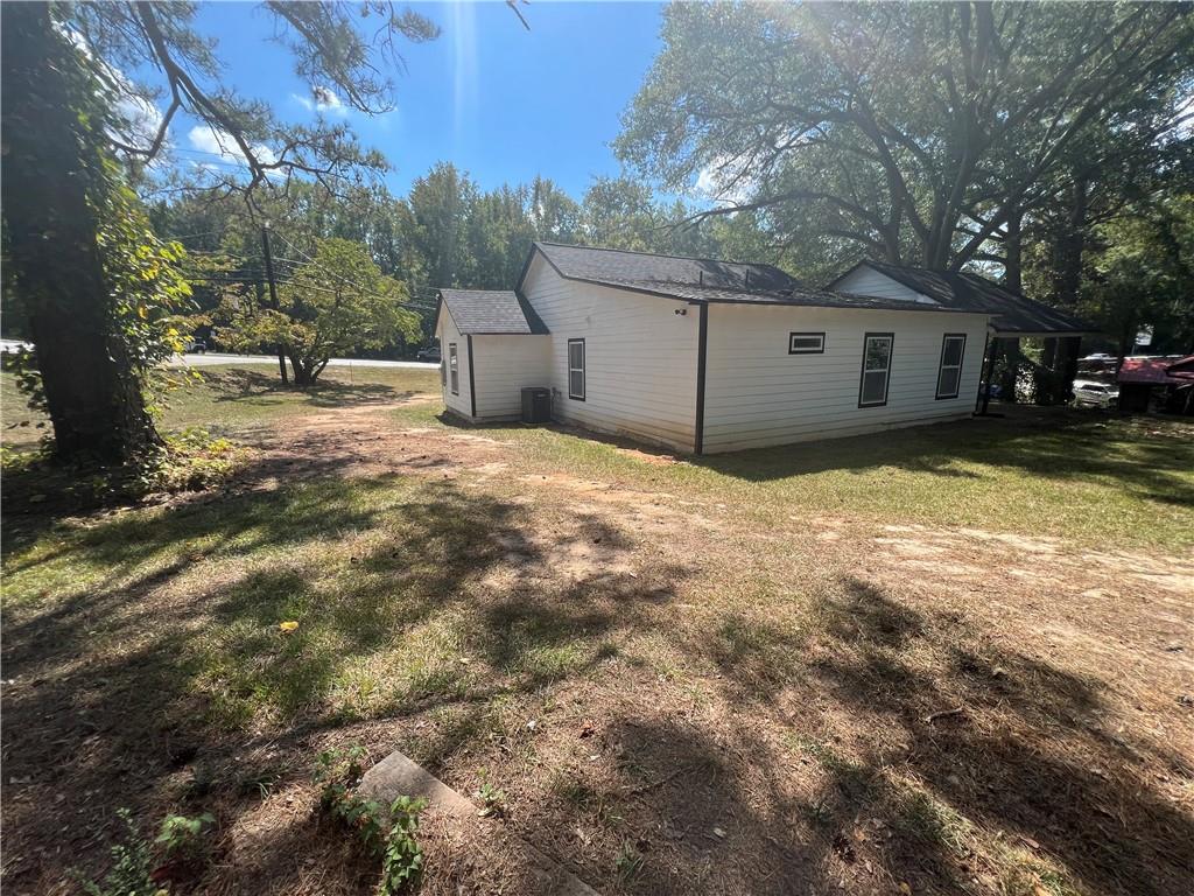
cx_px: 597
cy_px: 448
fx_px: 448
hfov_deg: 106.2
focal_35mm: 13
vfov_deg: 89.9
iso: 32
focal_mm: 1.57
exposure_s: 1/758
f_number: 1.8
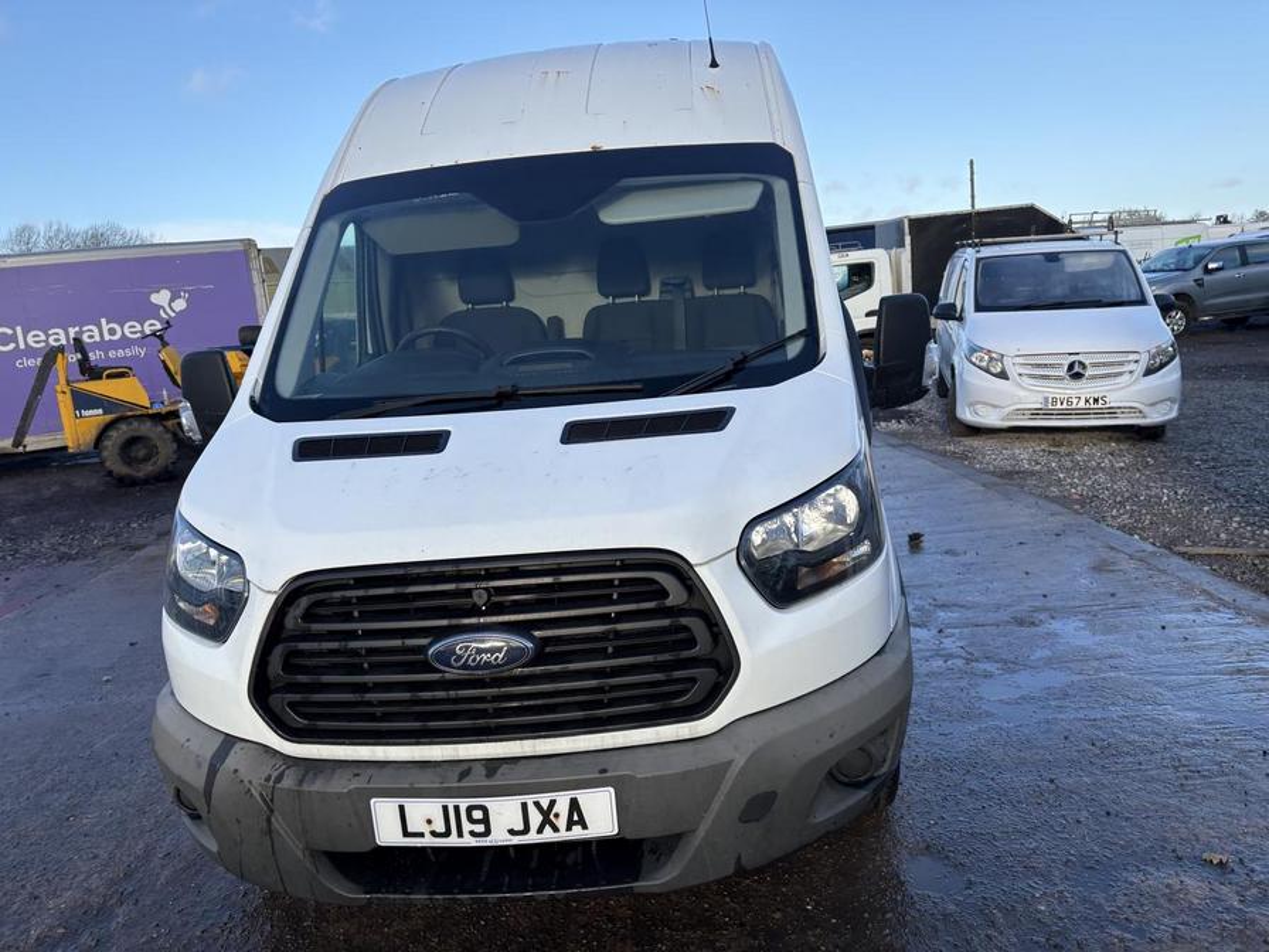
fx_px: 953
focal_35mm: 26
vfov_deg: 53.1
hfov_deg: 67.3
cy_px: 476
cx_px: 634
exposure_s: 1/1287
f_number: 1.6
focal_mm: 5.96
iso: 50
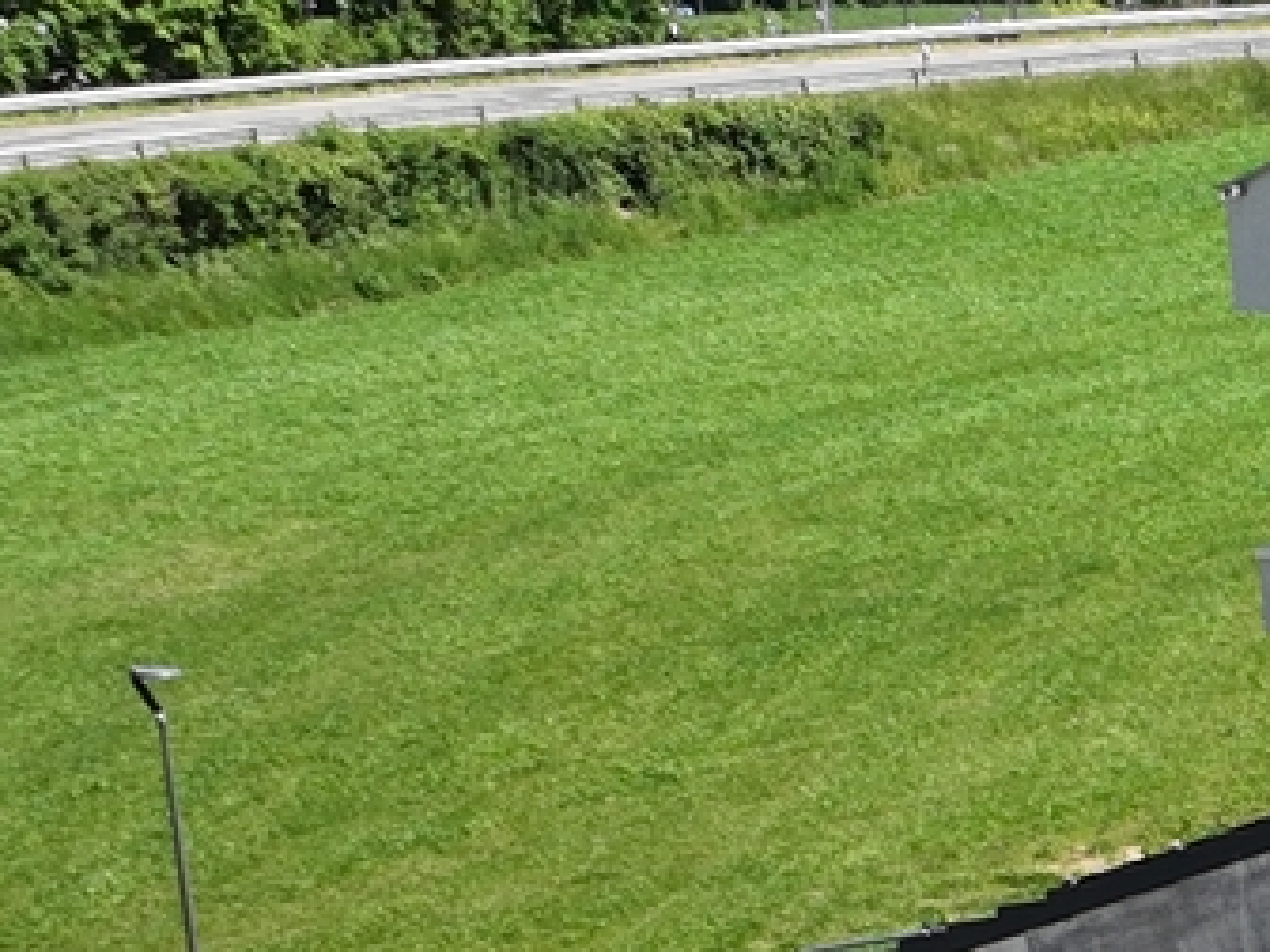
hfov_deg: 9.4
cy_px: 1930
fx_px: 6714
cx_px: 3205
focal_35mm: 183
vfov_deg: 7.8
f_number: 2.8
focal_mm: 12.29
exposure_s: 1/120
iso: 100
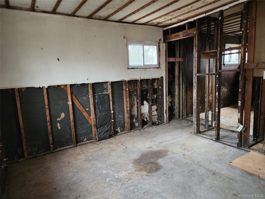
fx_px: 176
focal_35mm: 23
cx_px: 132
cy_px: 100
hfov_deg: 73.9
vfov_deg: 58.9
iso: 640
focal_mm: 6.4
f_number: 1.8
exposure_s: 1/24
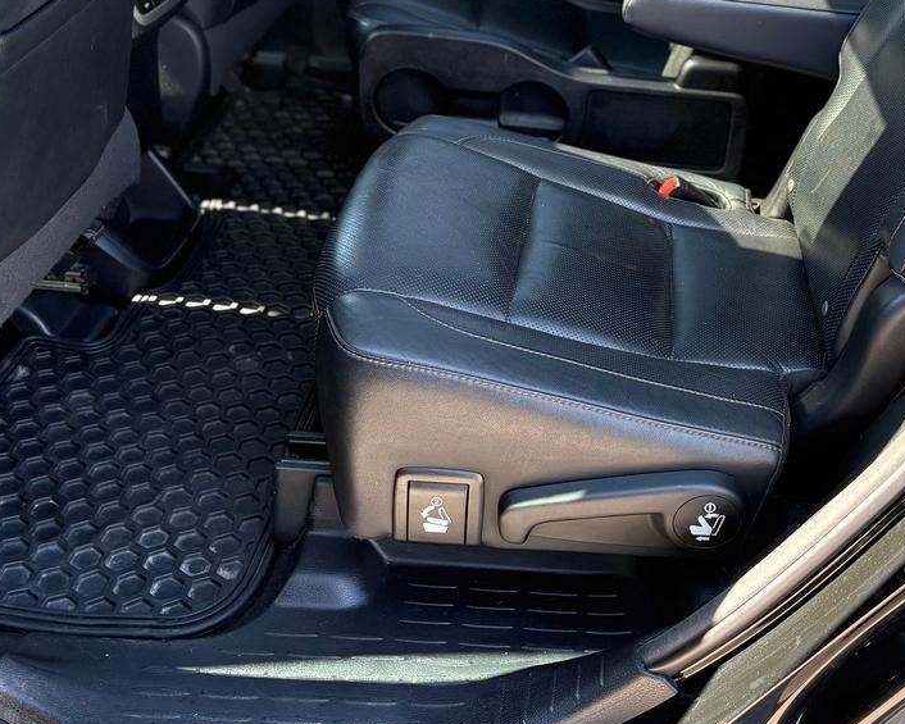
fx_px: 1232
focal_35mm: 46
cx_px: 685
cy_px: 165
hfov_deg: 39.2
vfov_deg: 32.0
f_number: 1.6
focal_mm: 5.96
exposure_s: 1/170
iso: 125
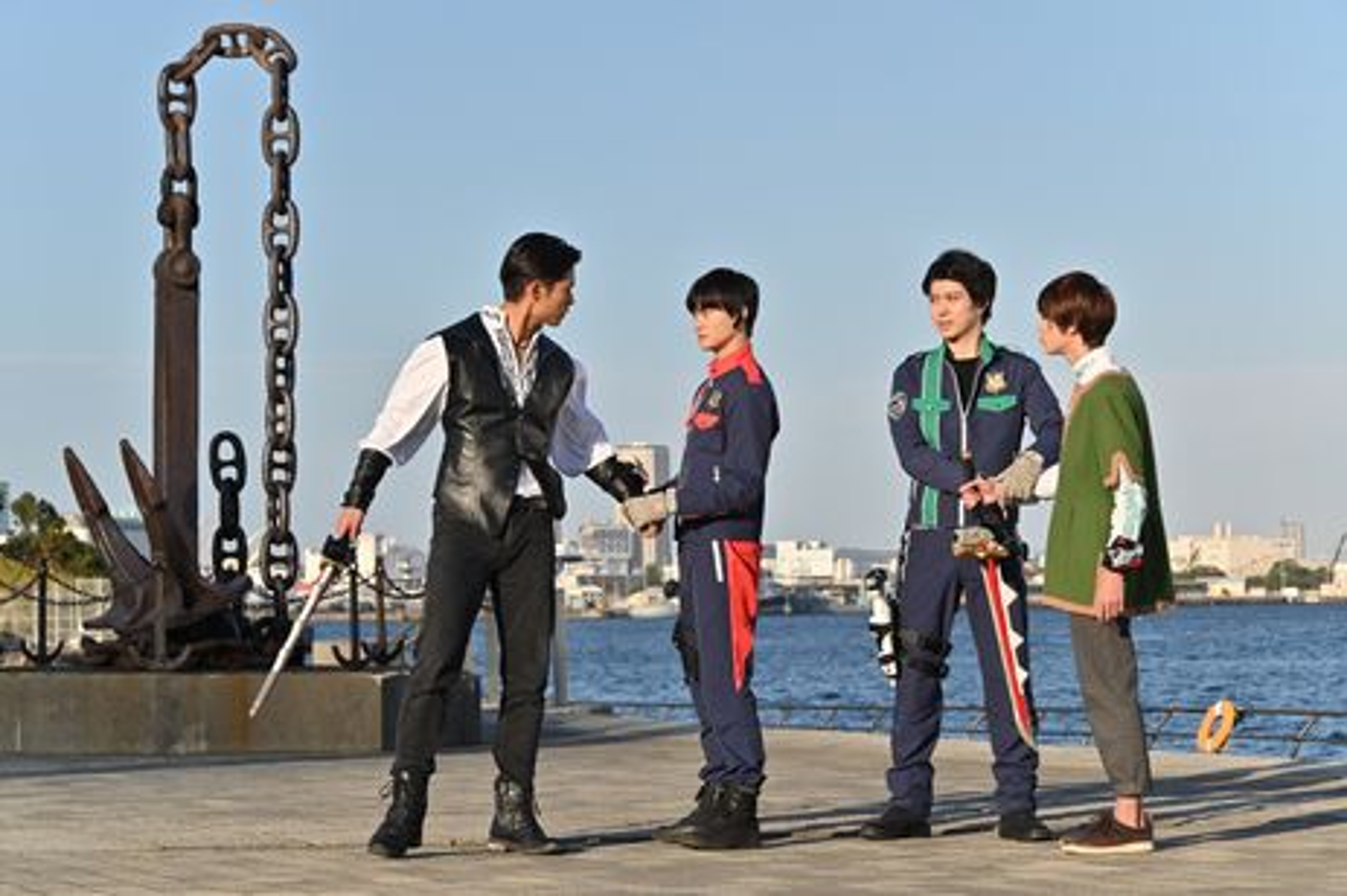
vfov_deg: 13.7
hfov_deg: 20.4
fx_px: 3739
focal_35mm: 100
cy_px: 448
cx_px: 674
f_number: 9
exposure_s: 1/1000
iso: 400
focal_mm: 100
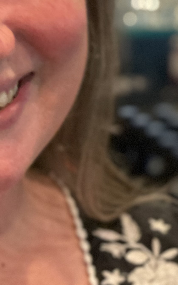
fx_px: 1281
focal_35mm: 165
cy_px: 14
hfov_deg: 7.9
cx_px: -22
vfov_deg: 12.6
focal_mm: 6
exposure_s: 1/20
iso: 500
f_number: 2
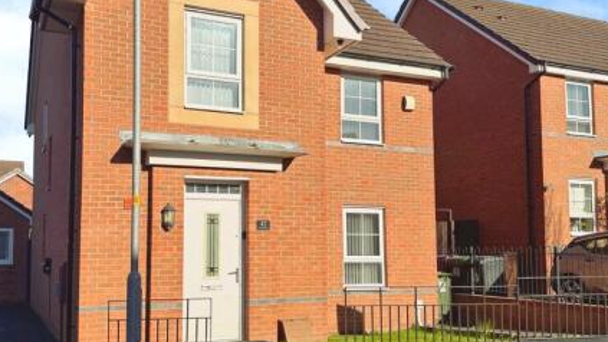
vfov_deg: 32.1
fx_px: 580
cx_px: 263
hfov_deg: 55.1
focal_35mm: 36
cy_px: 80
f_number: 1.78
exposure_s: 1/6211
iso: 80
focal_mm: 6.86
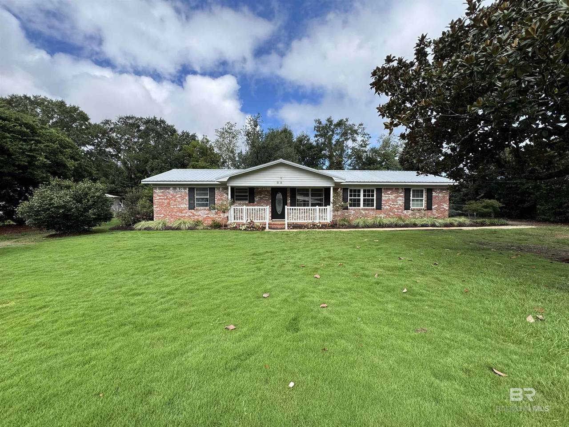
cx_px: 284
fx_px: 230
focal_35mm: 14
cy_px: 214
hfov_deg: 102.1
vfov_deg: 85.7
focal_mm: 2.22
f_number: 2.2
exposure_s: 1/968
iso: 50
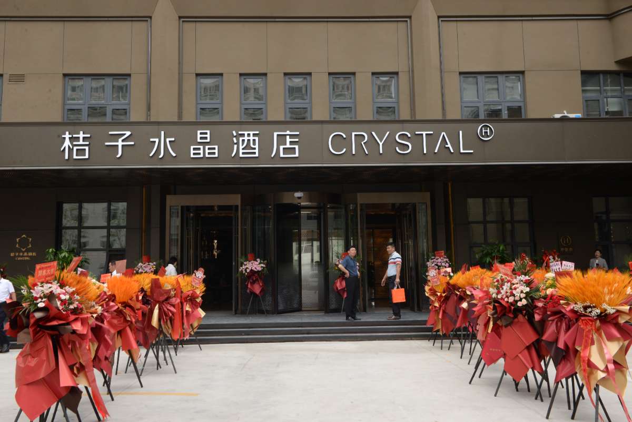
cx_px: 316
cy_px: 211
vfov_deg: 37.9
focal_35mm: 35
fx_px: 615
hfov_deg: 54.4
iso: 640
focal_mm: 35
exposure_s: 1/160
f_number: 14
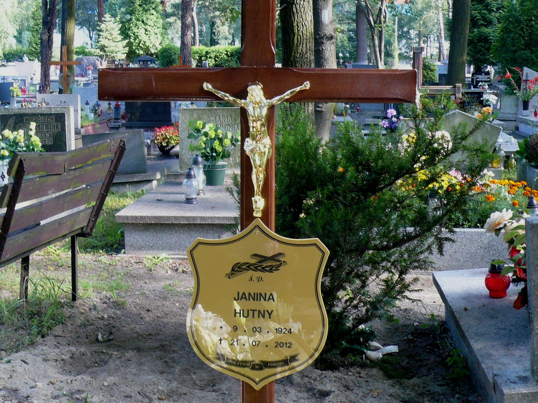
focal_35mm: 59
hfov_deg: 32.7
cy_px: 202
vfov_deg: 24.8
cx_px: 269
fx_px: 917
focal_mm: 6.4
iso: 100
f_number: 3.2
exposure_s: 1/30
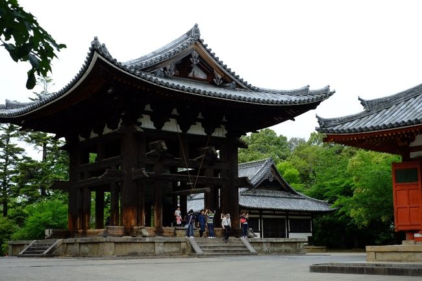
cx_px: 211
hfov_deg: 37.6
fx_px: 621
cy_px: 140
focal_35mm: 53
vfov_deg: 25.5
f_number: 8
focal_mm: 35
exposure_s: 1/80
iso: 200
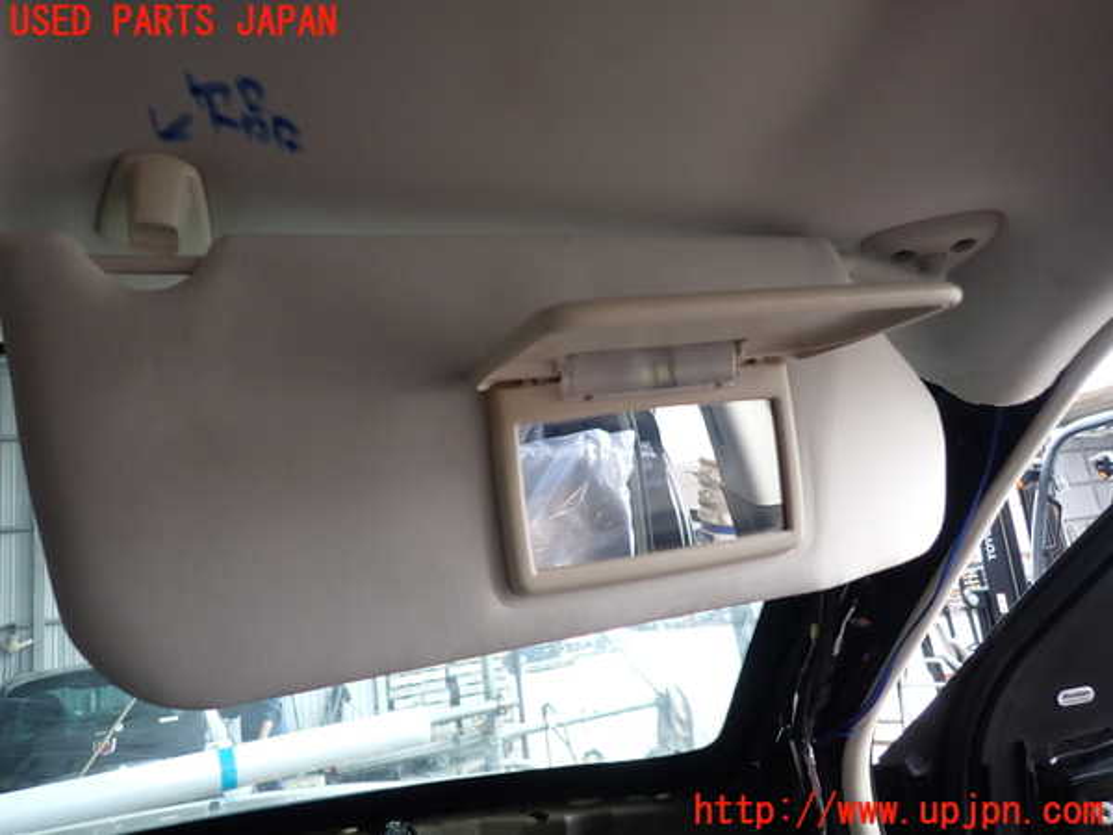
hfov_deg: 69.4
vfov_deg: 54.9
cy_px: 418
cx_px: 556
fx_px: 804
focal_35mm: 25
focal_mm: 4.5
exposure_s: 1/100
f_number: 2
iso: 200
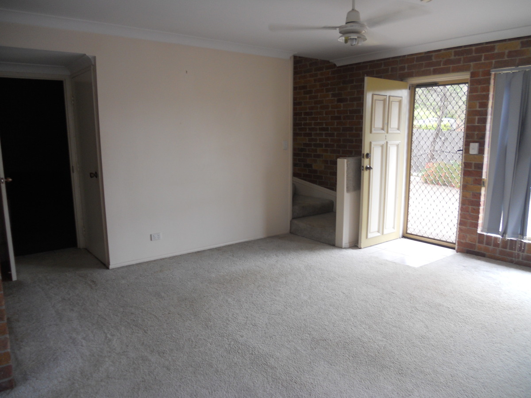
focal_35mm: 27
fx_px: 414
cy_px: 199
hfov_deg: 65.3
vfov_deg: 51.4
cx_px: 266
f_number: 3.2
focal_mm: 4.9
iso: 100
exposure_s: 1/30
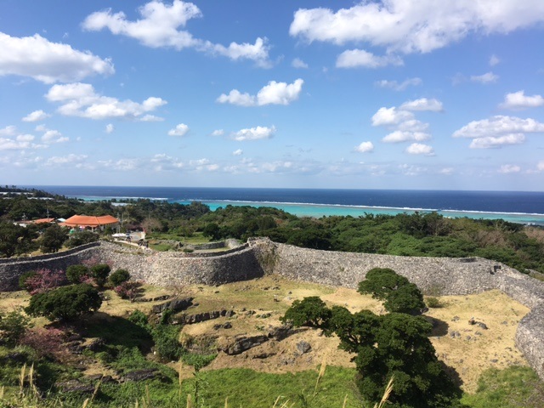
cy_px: 204
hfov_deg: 61.7
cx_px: 272
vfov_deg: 48.2
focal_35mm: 29
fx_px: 456
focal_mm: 4.15
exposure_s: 1/1832
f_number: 2.2
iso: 25
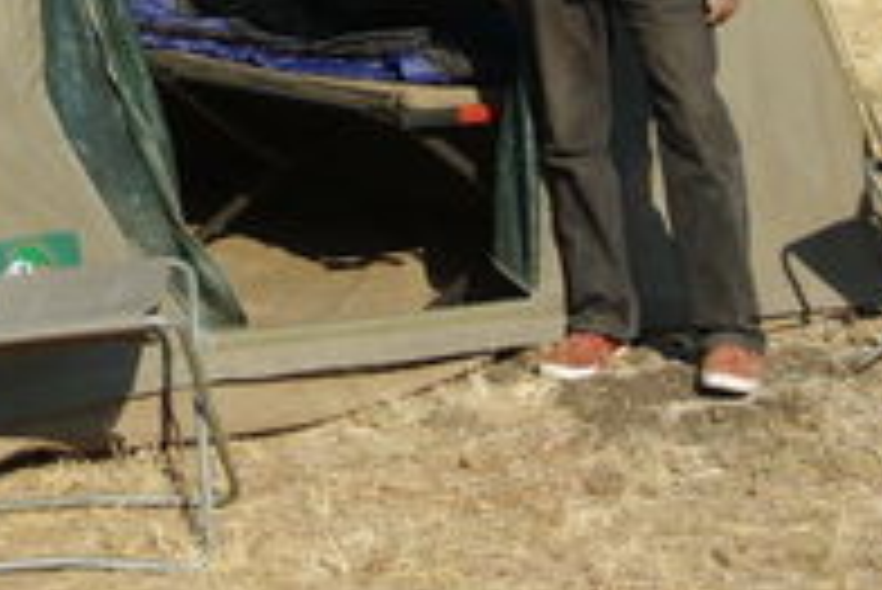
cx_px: 288
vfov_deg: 11.8
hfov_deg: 17.7
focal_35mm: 115
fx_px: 2819
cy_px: -25
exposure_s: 1/1500
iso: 200
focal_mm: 28.13
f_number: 4
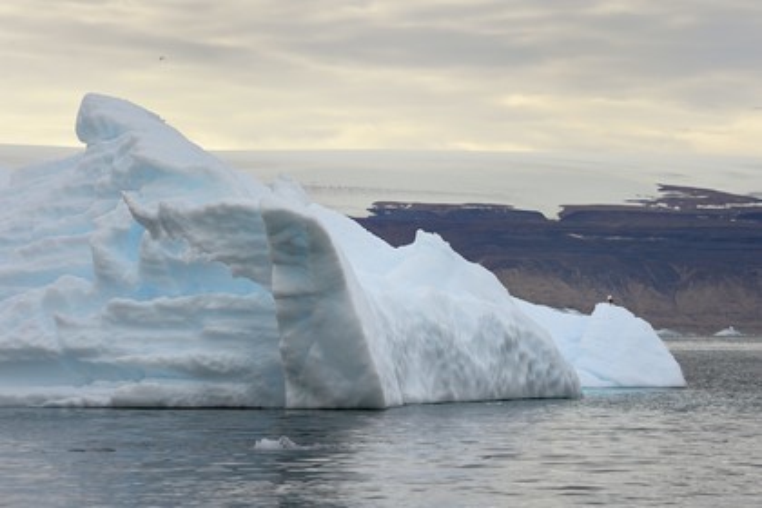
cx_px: 381
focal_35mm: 200
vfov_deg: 6.9
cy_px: 254
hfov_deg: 10.3
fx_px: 4233
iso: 400
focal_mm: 200
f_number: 9
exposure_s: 1/640
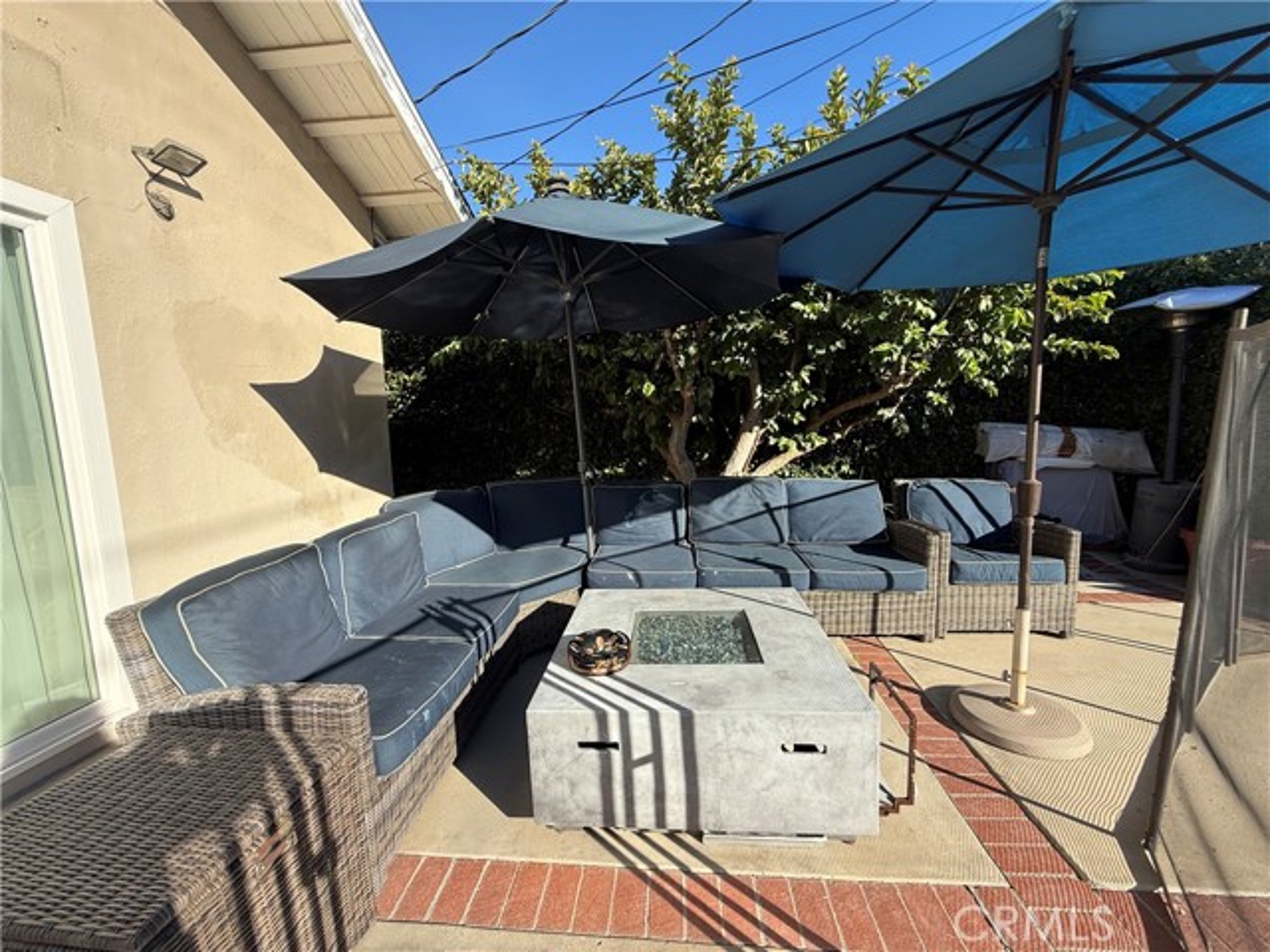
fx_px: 514
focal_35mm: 14
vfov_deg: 85.7
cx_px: 635
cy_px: 476
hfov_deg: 102.1
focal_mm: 2.22
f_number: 2.2
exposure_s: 1/701
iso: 64
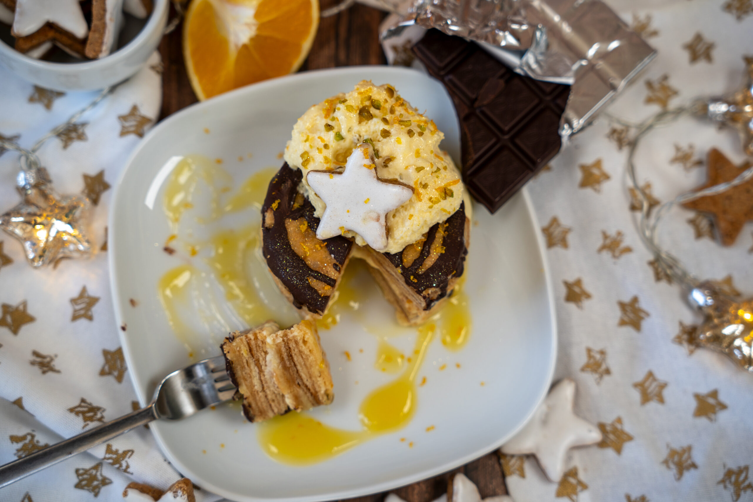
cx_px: 376
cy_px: 251
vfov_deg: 19.5
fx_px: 1464
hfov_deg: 28.8
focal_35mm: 70
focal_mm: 70
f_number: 4
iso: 160
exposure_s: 1/160
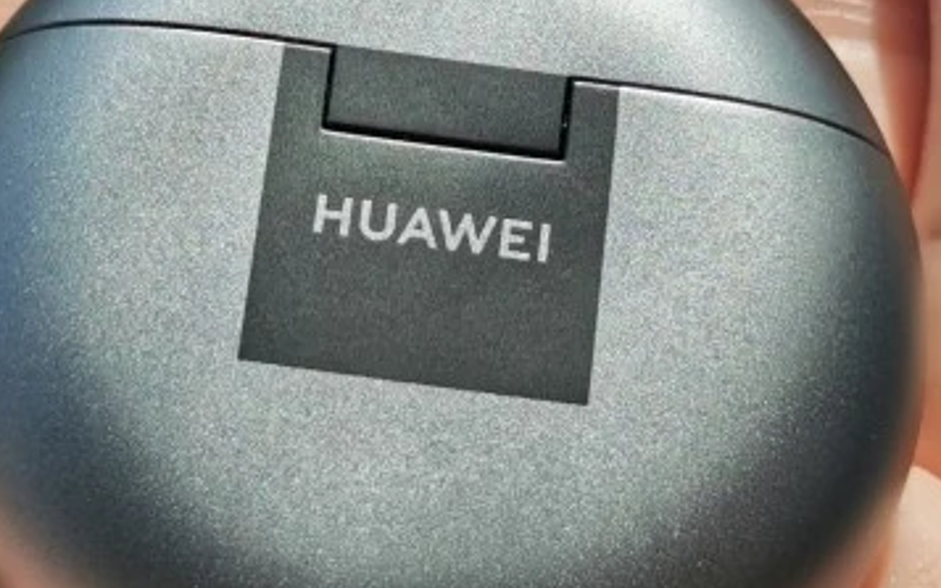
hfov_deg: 20.4
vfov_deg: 12.8
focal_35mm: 102
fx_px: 2615
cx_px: 403
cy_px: 240
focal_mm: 5.56
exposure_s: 1/5682
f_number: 1.6
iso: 50
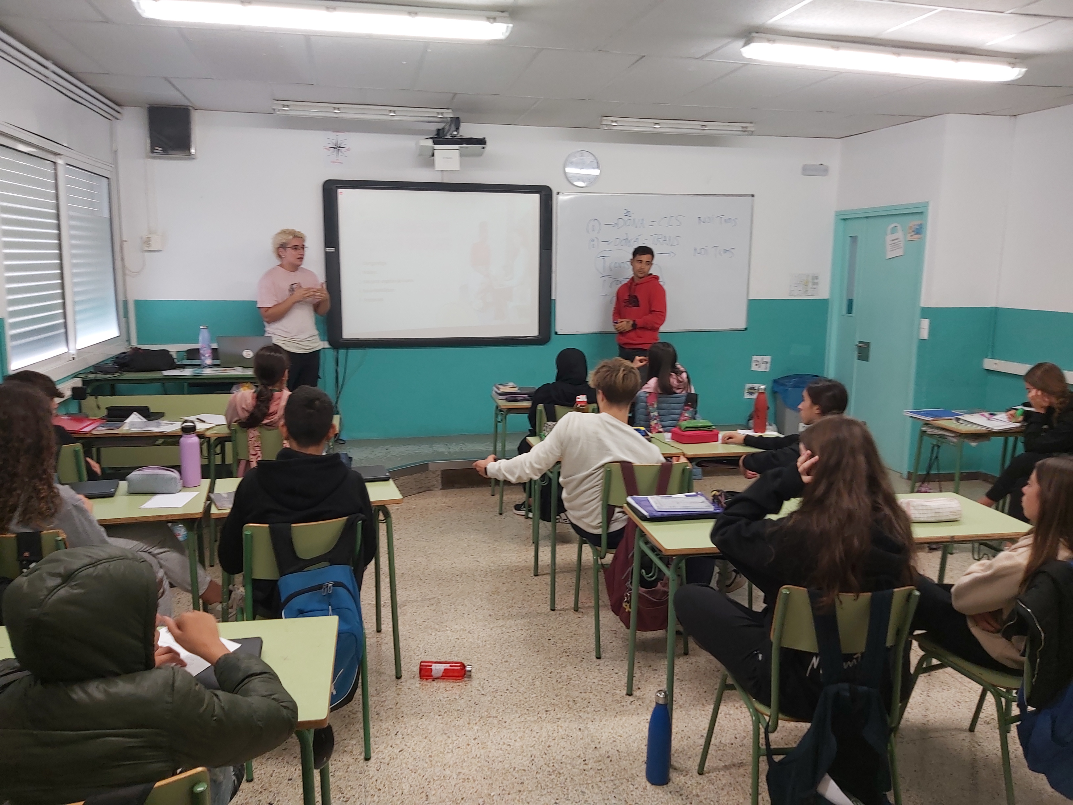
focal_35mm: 26
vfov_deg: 53.1
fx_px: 806
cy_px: 402
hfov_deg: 67.3
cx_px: 536
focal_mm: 3.92
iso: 100
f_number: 1.7
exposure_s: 1/50
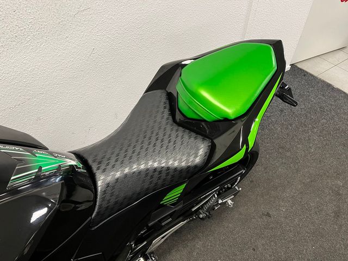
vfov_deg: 53.1
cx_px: 174
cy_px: 130
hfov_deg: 67.3
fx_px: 261
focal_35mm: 26
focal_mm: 5.1
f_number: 1.6
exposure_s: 1/50
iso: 100
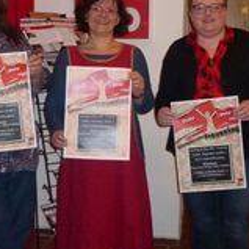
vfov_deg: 28.6
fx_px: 488
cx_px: 92
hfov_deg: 28.5
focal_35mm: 60
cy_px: 106
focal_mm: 4.9
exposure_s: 1/60
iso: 800
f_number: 3.3
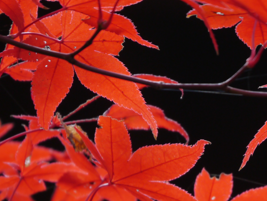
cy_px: 164
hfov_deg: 2.3
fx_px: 6783
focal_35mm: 879
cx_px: 222
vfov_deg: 1.7
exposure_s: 1/40
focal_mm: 175
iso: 160
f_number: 5.6
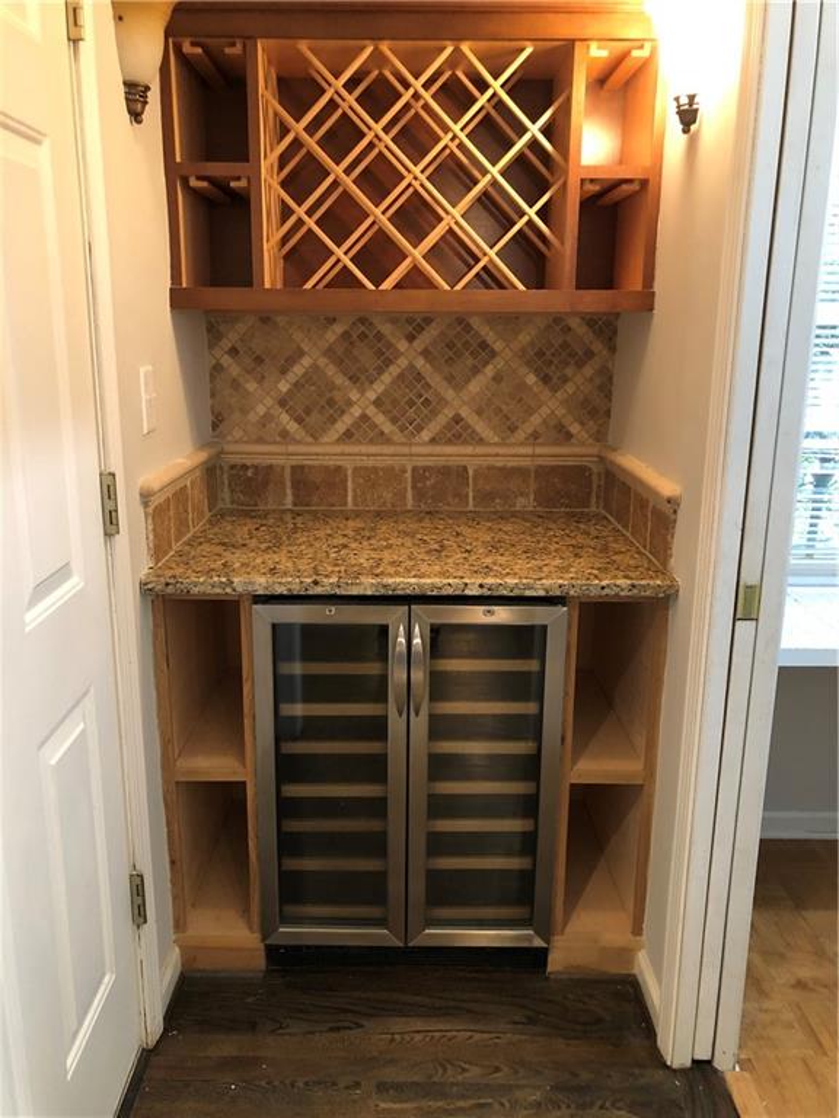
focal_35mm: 28
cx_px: 420
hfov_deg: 49.7
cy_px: 559
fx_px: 905
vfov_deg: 63.4
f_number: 1.8
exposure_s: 1/6
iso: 100
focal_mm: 3.99
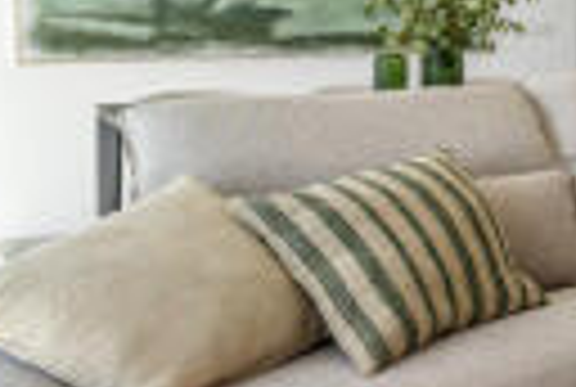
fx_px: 1010
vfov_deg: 21.1
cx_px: 1040
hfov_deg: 21.2
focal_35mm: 63
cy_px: 25
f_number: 11
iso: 50
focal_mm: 17
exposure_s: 1/13
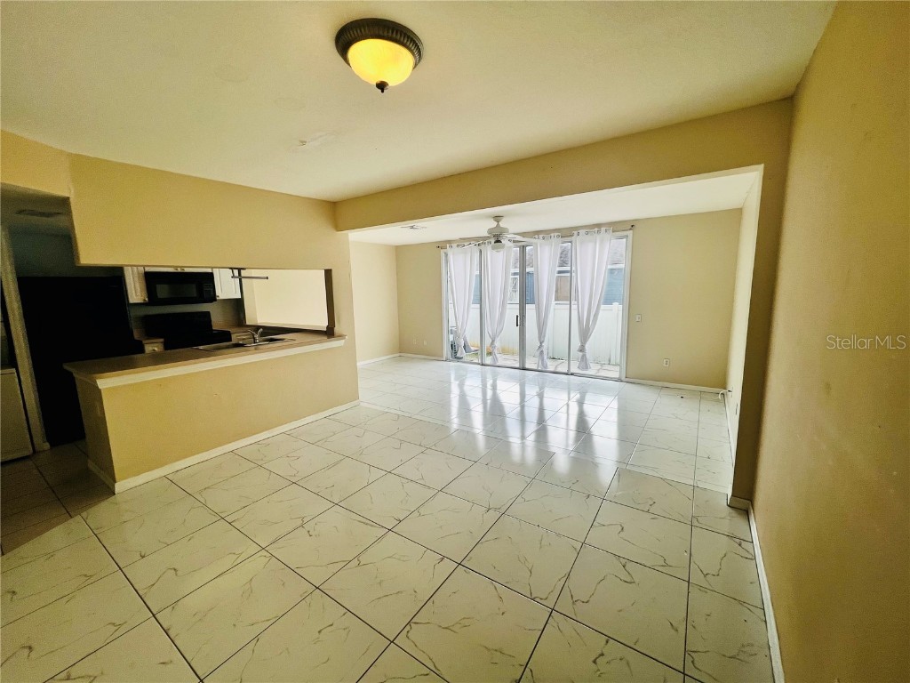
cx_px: 455
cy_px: 342
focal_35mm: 13
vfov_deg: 89.9
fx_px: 342
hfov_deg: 106.2
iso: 32
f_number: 1.8
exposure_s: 1/473
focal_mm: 1.57
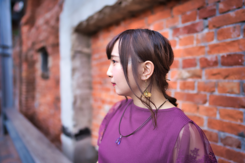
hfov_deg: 73.7
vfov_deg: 53.2
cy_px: 82
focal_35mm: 24
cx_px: 122
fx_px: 163
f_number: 1.4
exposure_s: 1/200
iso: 125
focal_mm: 24
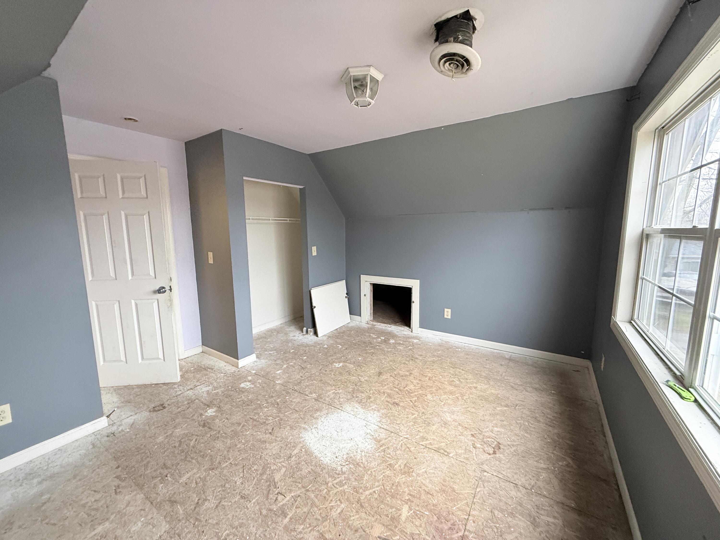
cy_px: 270
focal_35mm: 14
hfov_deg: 102.1
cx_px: 360
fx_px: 291
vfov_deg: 85.7
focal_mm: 2.22
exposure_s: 1/60
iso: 500
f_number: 2.2
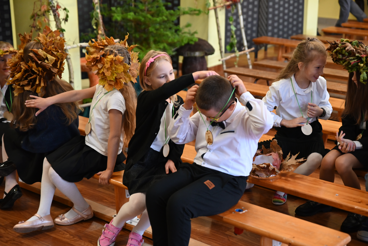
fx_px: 716
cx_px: 184
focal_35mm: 70
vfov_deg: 19.5
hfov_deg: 28.8
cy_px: 123
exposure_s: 1/125
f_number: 2.8
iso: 2200
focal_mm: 70
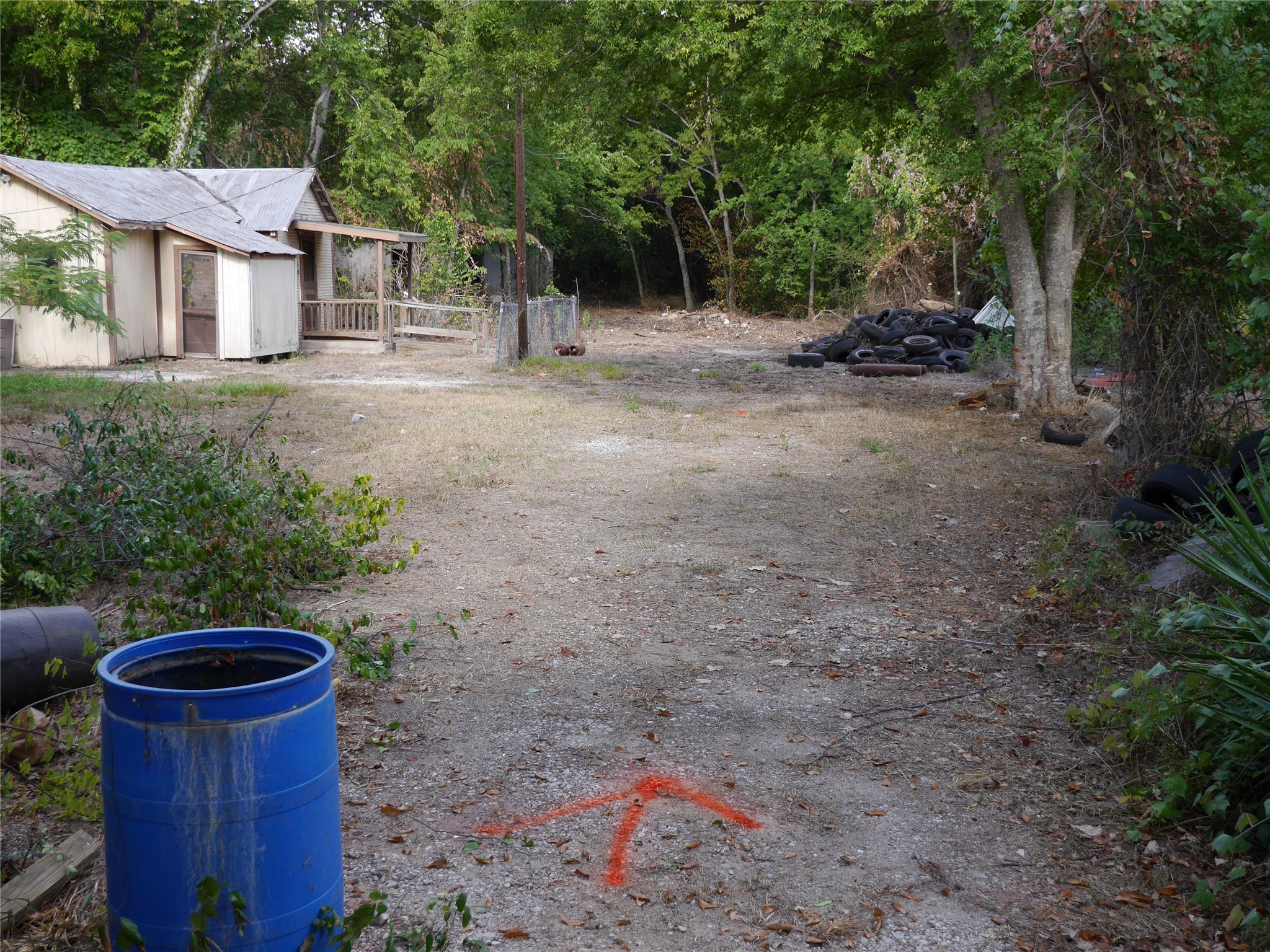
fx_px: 1321
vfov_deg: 39.7
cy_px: 476
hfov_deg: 51.4
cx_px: 635
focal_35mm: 36
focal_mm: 18
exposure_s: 1/160
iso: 160
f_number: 5
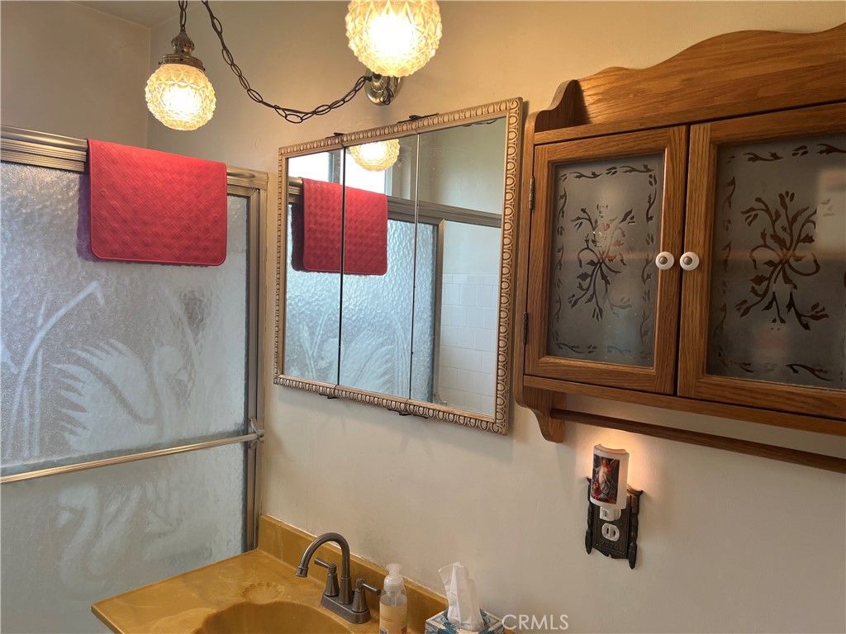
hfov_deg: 67.3
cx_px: 423
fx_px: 635
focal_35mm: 26
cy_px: 317
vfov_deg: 53.1
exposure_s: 1/120
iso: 50
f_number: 1.5
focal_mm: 5.7
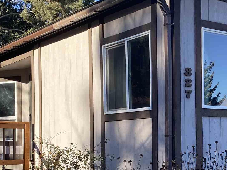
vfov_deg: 19.7
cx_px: 157
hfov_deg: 26.1
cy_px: 137
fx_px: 485
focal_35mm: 74
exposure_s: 1/604
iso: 32
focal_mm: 4.25
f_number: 1.8
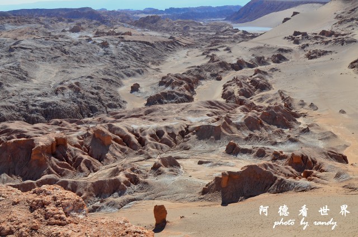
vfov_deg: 26.4
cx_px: 179
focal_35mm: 51
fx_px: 506
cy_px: 118
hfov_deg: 39.0
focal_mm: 34
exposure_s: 1/160
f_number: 9
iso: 100
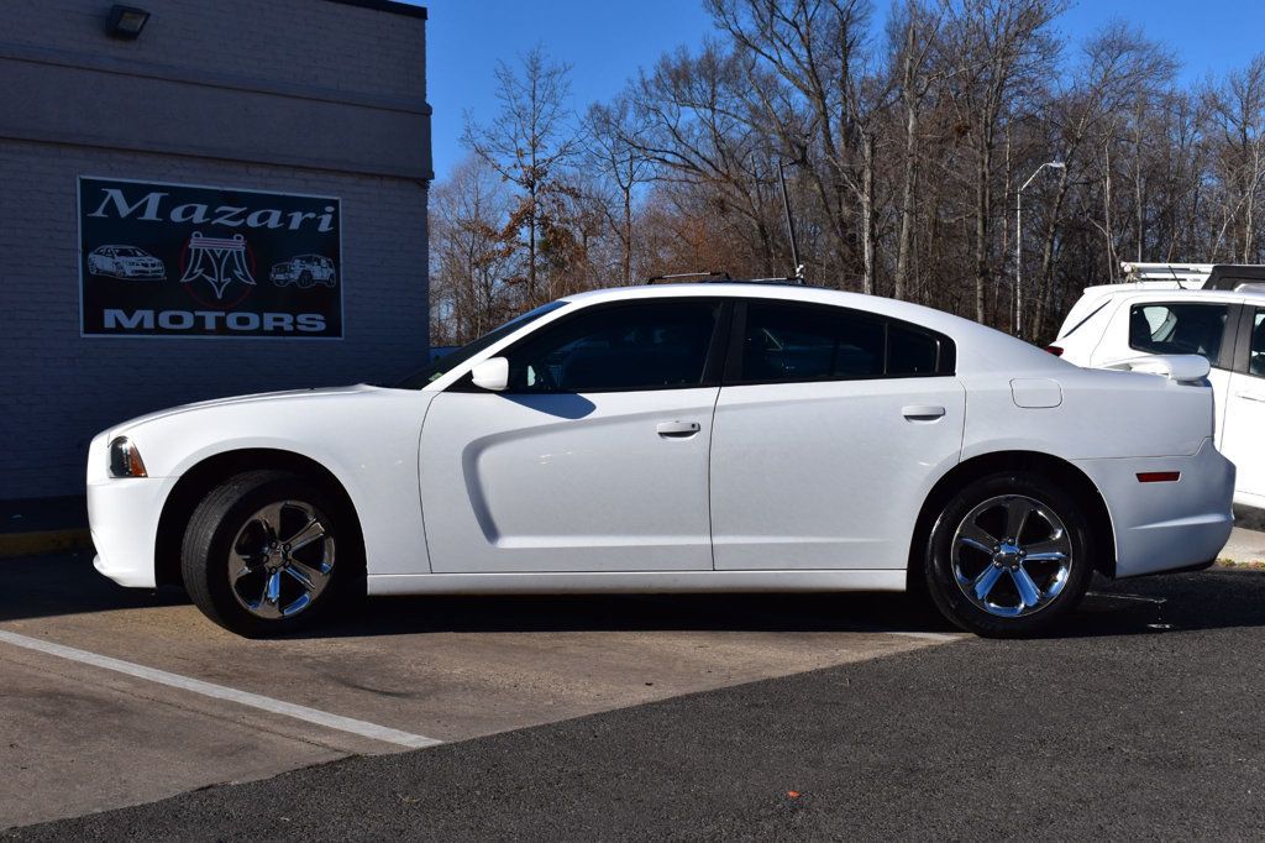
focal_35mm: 46
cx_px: 632
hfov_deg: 42.3
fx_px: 1633
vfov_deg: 28.9
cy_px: 422
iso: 200
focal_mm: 31
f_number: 11
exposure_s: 1/500
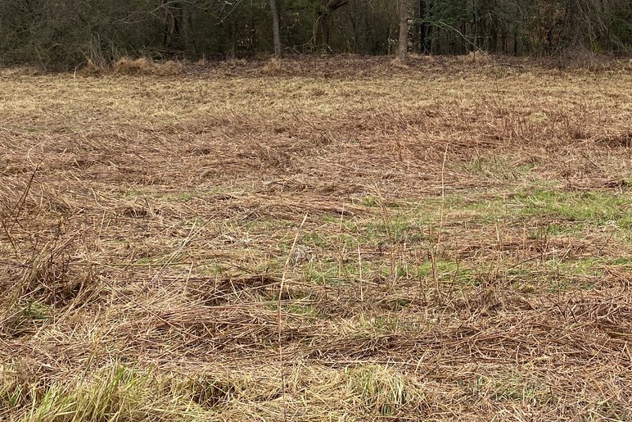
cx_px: 460
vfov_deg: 24.1
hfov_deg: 36.8
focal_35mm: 53
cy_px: -28
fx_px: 931
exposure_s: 1/1678
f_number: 1.8
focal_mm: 4.25
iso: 32
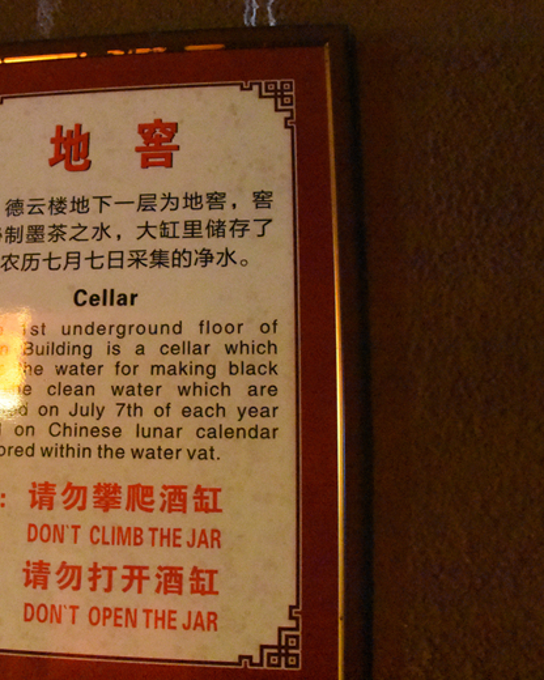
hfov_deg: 37.6
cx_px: 160
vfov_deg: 46.8
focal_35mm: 39
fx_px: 785
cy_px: 341
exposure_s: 1/20
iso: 25600
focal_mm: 18
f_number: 5.6
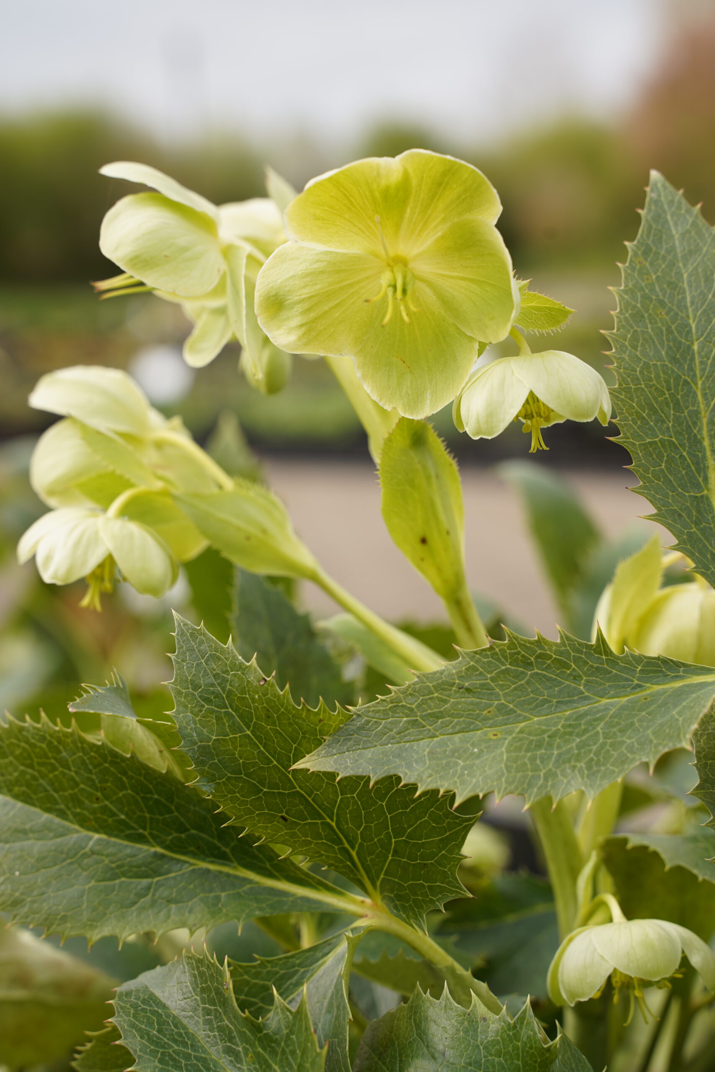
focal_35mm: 71
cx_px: 358
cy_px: 536
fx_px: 2115
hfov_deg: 19.2
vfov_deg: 28.5
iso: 100
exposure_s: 1/125
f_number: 7.1
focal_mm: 71
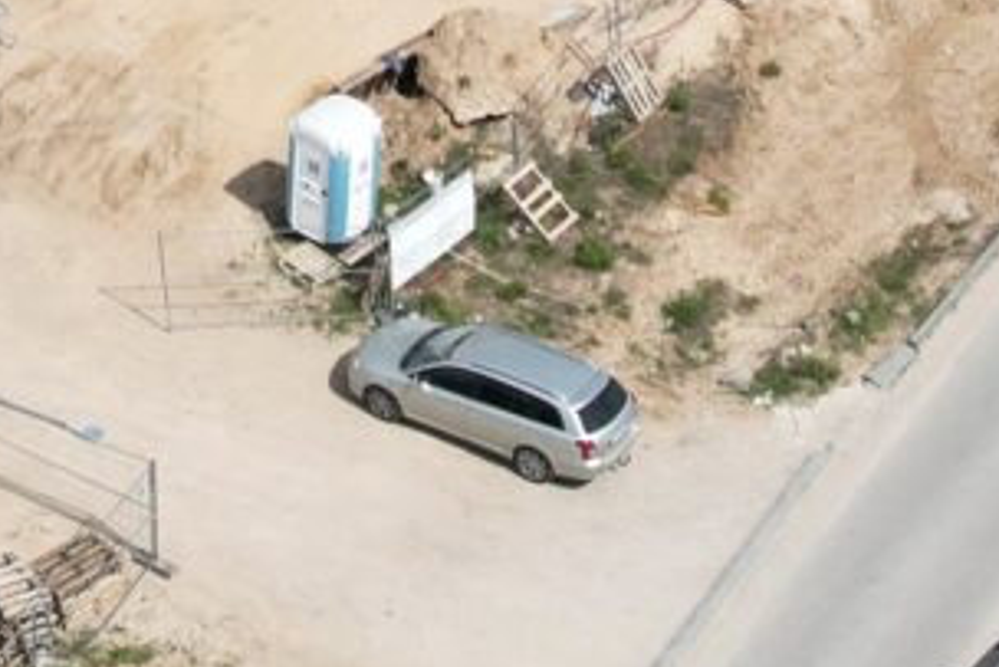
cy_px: -383
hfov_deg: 25.4
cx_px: -92
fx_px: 2054
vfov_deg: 16.5
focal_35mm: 74
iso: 100
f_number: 2.8
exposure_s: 1/2500
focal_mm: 8.38
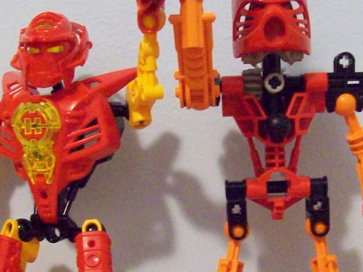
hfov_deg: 22.8
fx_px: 902
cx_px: 181
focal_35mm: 86
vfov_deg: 17.1
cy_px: 190
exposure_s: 1/8
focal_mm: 7.6
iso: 821
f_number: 3
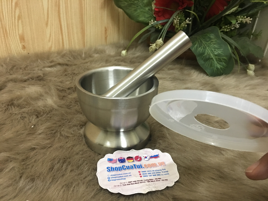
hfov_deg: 61.7
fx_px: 225
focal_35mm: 29
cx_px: 134
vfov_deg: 48.2
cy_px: 100
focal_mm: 4.15
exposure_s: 1/8
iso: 125
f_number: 2.2
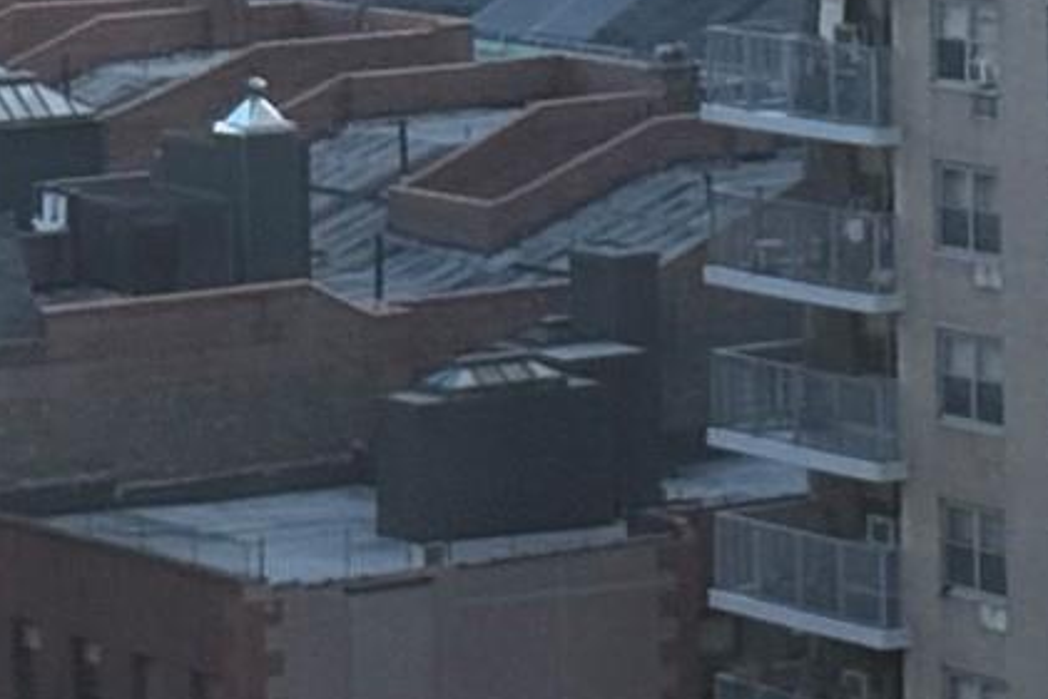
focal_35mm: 243
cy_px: -438
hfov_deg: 8.4
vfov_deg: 5.6
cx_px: 1145
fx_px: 7076
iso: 100
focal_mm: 6.76
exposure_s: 1/1403
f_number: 1.78
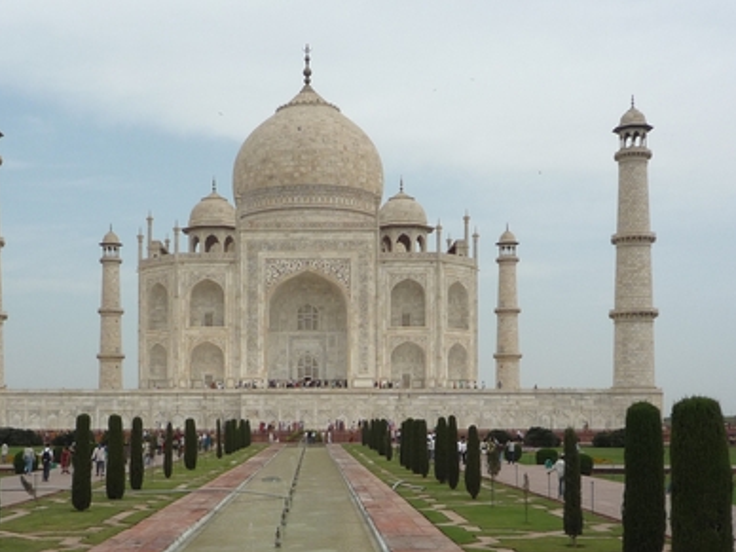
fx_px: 1021
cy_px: 404
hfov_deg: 39.5
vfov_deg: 29.8
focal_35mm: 48
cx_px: 290
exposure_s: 1/640
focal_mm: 4.5
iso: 100
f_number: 4.5
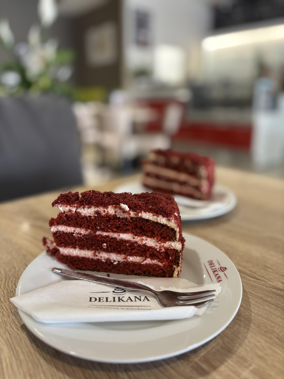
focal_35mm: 26
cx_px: 142
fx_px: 284
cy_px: 190
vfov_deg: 67.3
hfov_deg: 53.1
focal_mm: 5.96
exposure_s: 1/50
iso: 160
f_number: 1.6
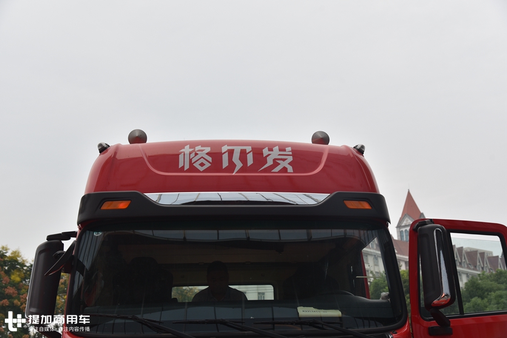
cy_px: 169
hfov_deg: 39.6
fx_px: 704
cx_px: 254
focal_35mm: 50
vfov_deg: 27.0
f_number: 5.6
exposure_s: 1/125
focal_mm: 50
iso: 400
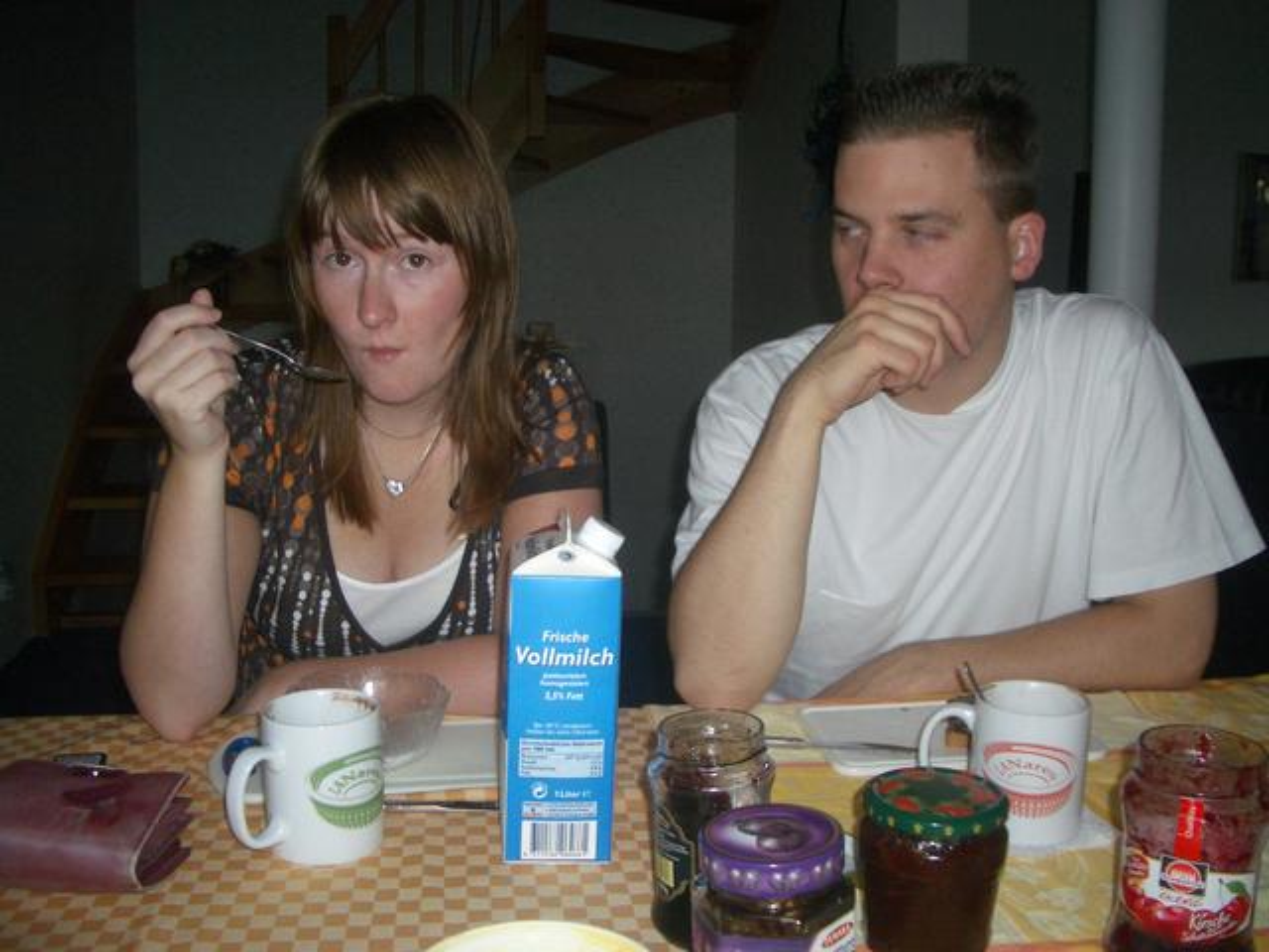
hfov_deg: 52.6
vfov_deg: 40.7
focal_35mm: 35
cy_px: 476
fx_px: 1283
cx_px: 634
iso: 100
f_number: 2.6
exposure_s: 1/60
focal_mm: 5.8
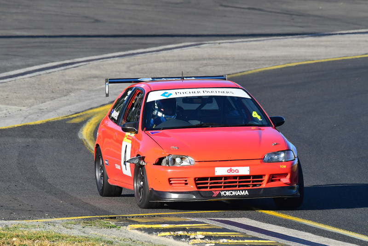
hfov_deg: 2.7
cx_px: 184
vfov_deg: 1.8
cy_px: 123
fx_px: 7669
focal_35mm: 750
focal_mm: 500
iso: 800
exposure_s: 1/640
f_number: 11
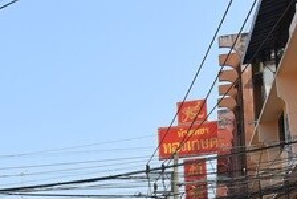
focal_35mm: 103
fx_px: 851
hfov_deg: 18.4
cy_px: 308
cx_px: -88
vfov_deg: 12.6
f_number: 8
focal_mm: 22
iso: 250
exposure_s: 1/500
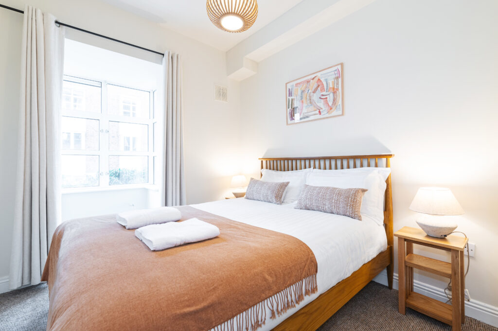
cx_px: 249
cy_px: 166
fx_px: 207
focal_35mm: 15
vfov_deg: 77.2
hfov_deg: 100.4
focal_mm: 15
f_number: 6.3
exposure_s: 1/10
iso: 400
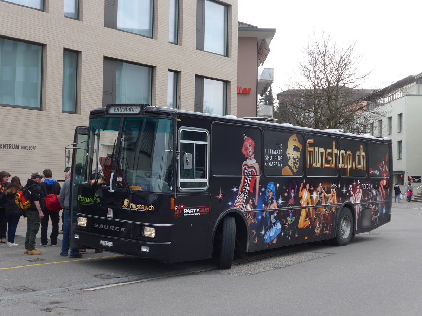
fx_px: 634
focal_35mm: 52
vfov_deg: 28.0
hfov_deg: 36.8
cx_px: 211
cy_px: 158
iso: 80
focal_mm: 10.7
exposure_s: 1/250
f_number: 3.3
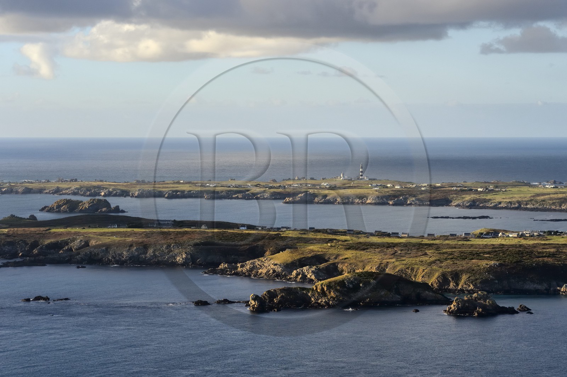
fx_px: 1652
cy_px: 188
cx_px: 284
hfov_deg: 19.5
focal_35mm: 105
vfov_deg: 13.0
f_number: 13
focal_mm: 105
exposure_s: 1/1250
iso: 800
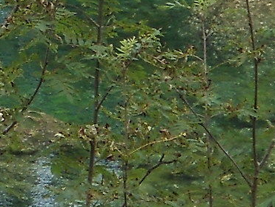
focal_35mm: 407
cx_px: -107
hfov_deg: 4.8
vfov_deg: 3.6
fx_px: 3236
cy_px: -220
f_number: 4.2
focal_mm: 11.2
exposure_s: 1/160
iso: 80
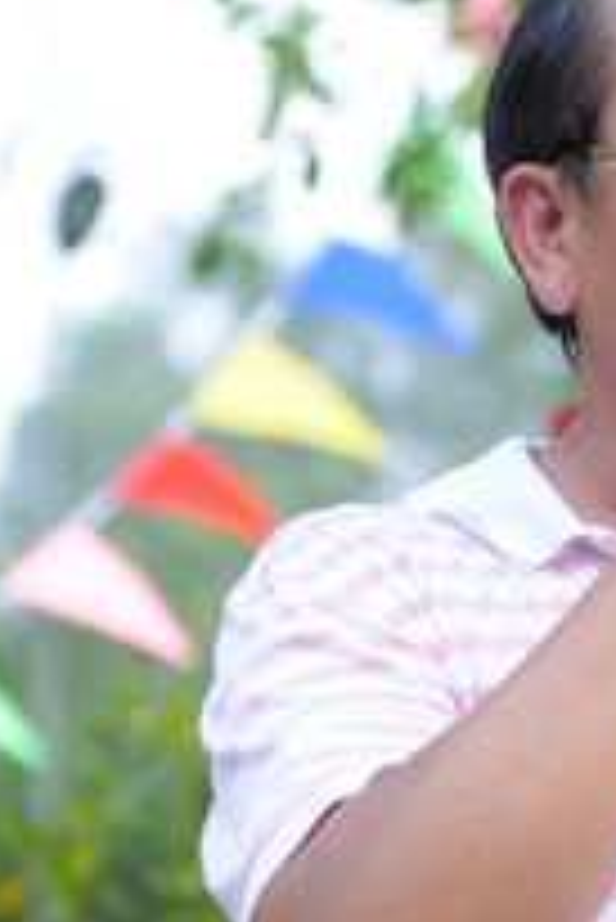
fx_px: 5688
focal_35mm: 222
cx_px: 852
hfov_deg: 6.1
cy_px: 666
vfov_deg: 9.3
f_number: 3.2
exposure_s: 1/160
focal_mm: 70
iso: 500
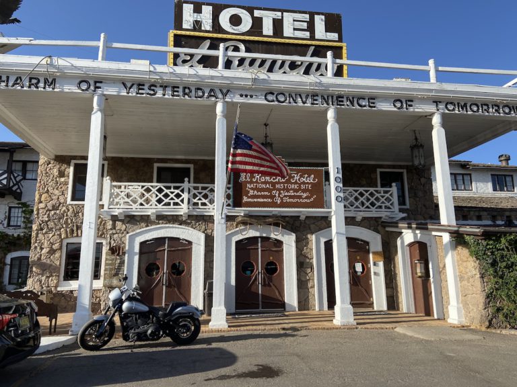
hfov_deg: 67.3
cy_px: 194
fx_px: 388
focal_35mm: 26
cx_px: 258
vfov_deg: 53.1
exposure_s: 1/1701
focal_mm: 4.25
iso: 32
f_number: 1.8
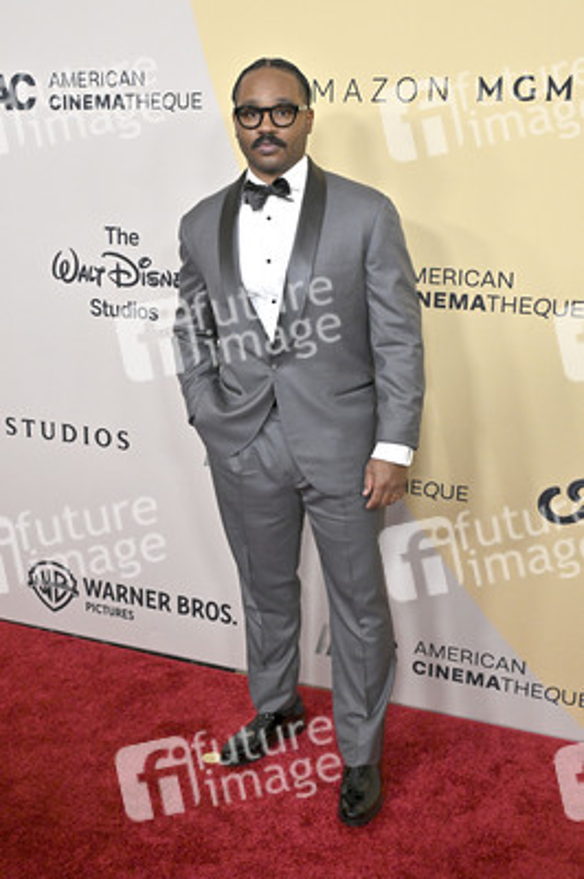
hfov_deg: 36.8
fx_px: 877
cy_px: 440
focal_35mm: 36
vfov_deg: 53.2
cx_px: 292
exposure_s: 1/320
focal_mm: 36
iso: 2000
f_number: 5.6
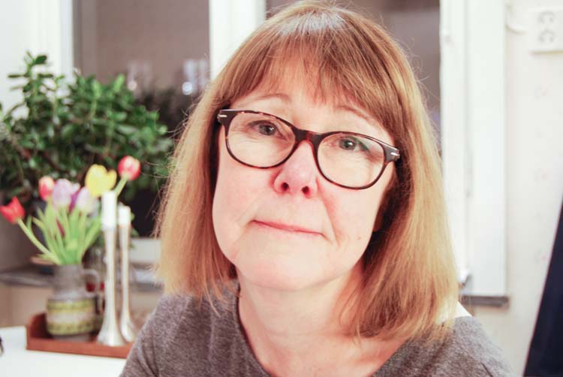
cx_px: 282
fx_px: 822
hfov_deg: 37.8
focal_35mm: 52
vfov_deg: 25.8
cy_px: 188
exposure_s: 1/4
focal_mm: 35
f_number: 4.8
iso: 400
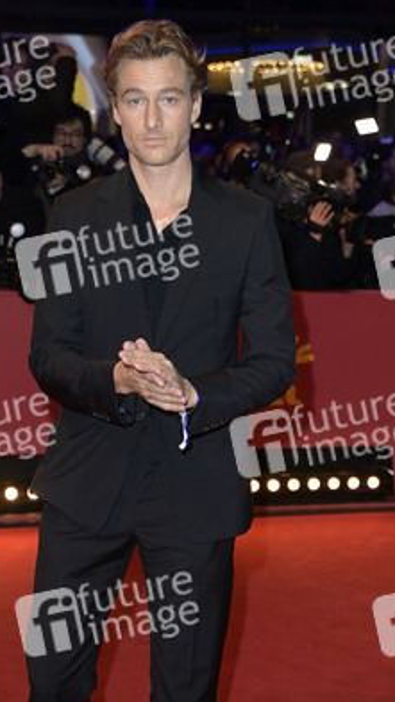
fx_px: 1229
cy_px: 347
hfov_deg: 18.2
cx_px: 159
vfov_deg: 31.9
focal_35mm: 66
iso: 800
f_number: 5
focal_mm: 62
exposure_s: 1/250
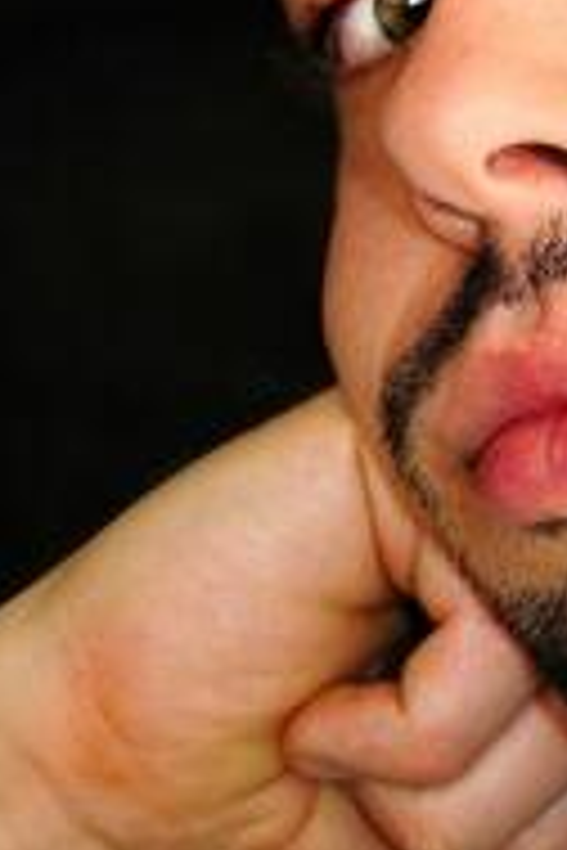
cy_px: -67
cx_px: 788
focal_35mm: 222
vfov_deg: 9.2
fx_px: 5244
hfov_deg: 6.1
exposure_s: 1/60
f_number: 4.5
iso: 640
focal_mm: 70
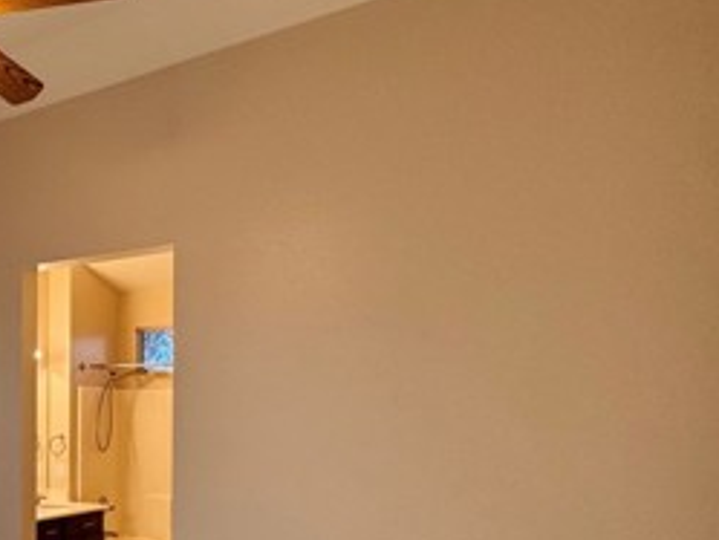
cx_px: -110
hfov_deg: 39.6
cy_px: 419
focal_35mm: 36
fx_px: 748
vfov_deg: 38.4
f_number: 2.2
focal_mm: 2.22
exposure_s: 1/120
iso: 100
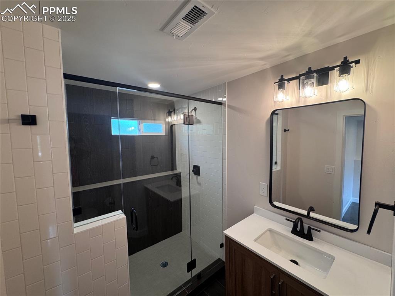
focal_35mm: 14
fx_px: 160
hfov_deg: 102.1
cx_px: 198
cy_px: 148
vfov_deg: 85.6
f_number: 2.2
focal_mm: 2.22
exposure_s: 1/120
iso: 160
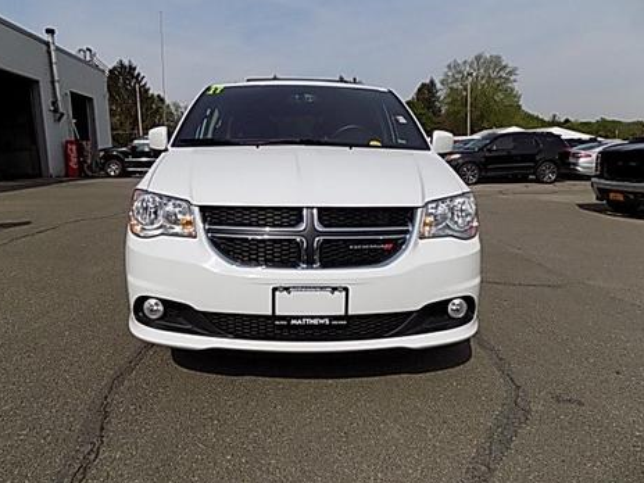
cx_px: 308
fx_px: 465
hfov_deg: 69.4
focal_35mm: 25
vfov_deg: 54.9
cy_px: 229
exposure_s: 1/200
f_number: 9.9
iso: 80
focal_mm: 4
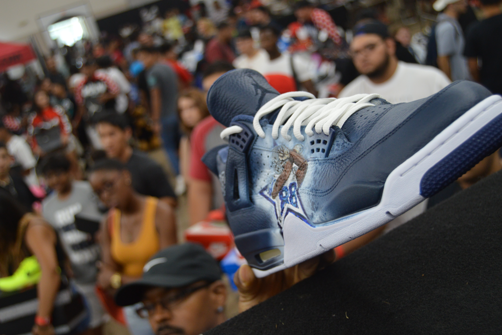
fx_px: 558
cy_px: 164
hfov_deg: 48.5
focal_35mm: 40
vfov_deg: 33.4
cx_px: 252
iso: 720
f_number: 4
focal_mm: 26
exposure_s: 1/60
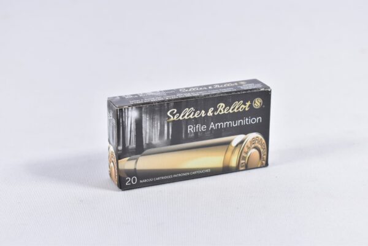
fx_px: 843
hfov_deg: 24.6
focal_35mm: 82
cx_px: 184
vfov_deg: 16.6
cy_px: 123
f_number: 5.6
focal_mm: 55
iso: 640
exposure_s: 1/50
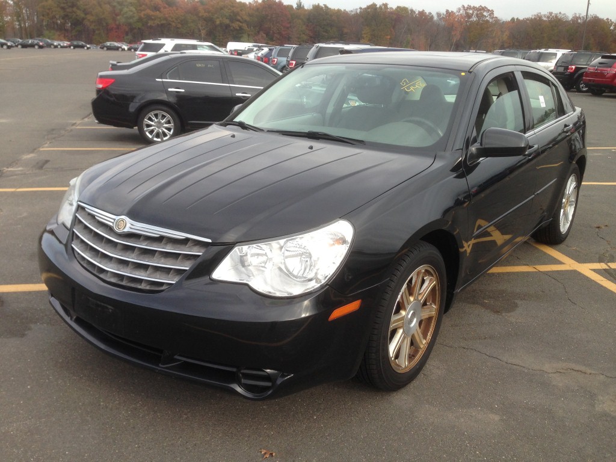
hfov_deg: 55.4
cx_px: 308
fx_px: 587
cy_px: 231
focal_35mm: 33
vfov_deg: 42.9
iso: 50
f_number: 2.4
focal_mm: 4.13
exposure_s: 1/315
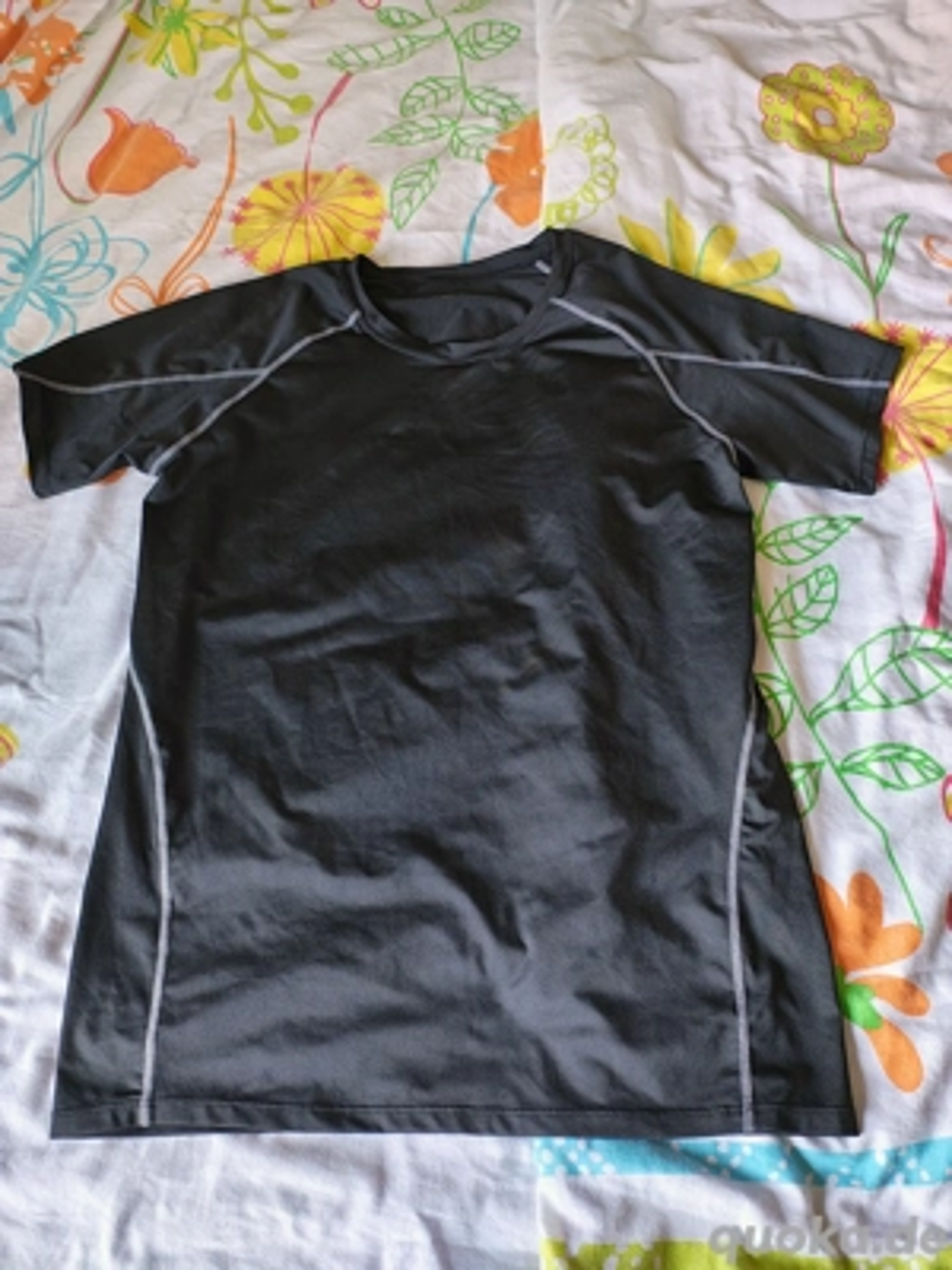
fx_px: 917
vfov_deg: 69.4
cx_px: 476
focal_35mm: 25
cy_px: 635
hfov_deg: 54.9
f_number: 1.4
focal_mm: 5.89
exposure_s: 1/30
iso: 875
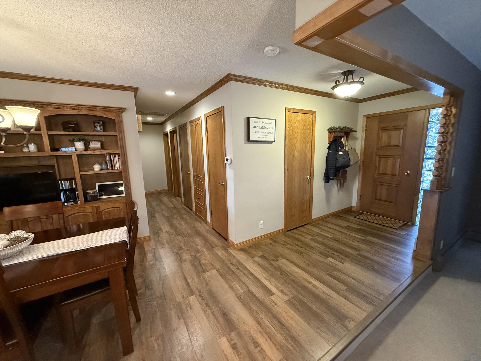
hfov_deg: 102.1
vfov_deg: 85.7
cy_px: 180
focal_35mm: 14
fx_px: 195
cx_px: 240
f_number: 2.2
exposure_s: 1/60
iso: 640
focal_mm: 2.22
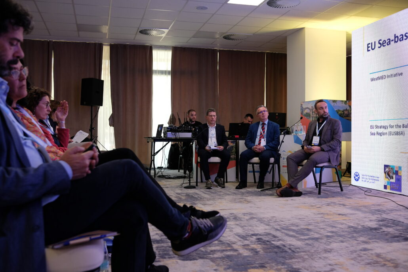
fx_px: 397
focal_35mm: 35
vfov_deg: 37.9
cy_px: 136
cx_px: 204
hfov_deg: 54.4
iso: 800
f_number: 2.8
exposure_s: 1/125
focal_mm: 23
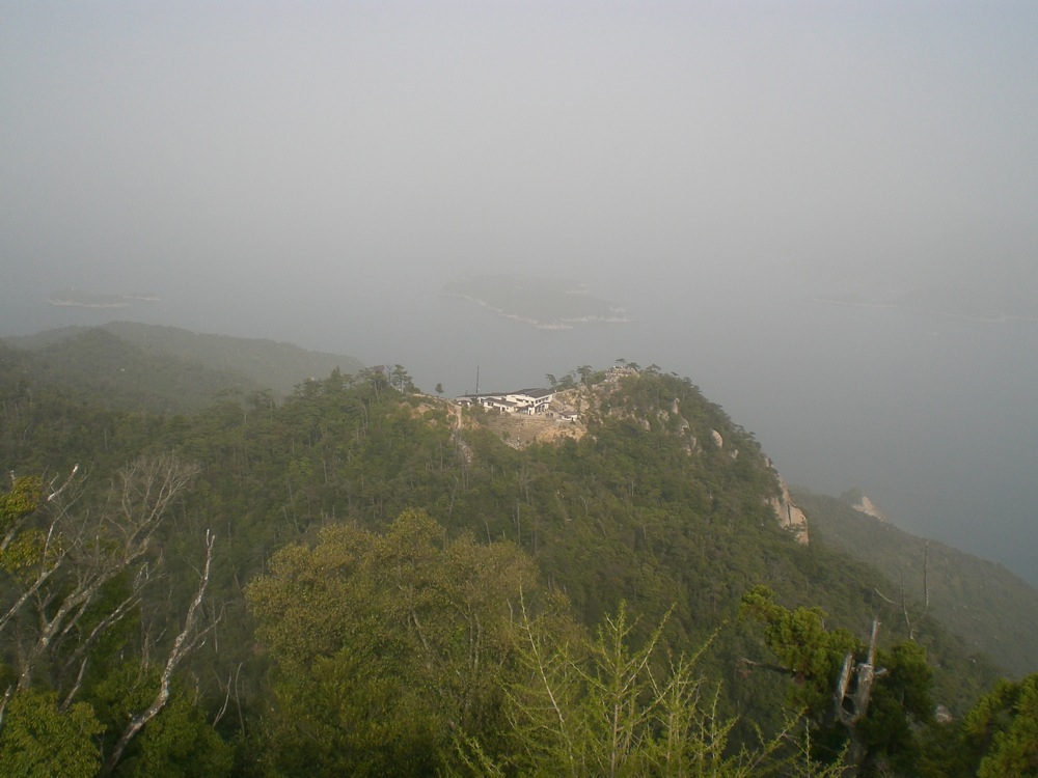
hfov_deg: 49.0
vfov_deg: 37.7
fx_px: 1139
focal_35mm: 38
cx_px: 519
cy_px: 389
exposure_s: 1/320
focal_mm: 6.3
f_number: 4.4
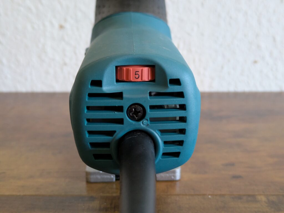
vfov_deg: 28.6
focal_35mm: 51
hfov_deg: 37.5
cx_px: 142
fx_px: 419
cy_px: 106
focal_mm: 5.43
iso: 411
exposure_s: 1/25
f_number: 1.89
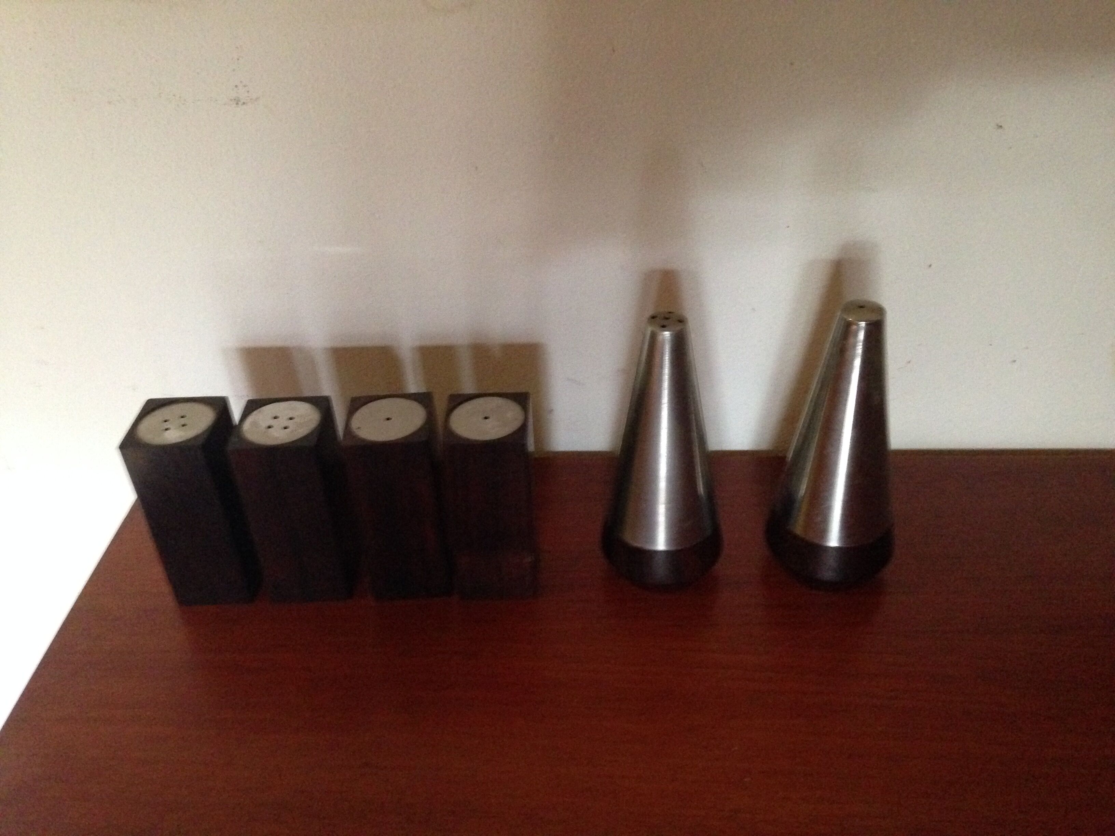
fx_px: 1063
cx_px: 558
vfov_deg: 42.9
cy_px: 418
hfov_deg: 55.4
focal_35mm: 33
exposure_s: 1/15
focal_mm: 4.12
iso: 640
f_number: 2.4
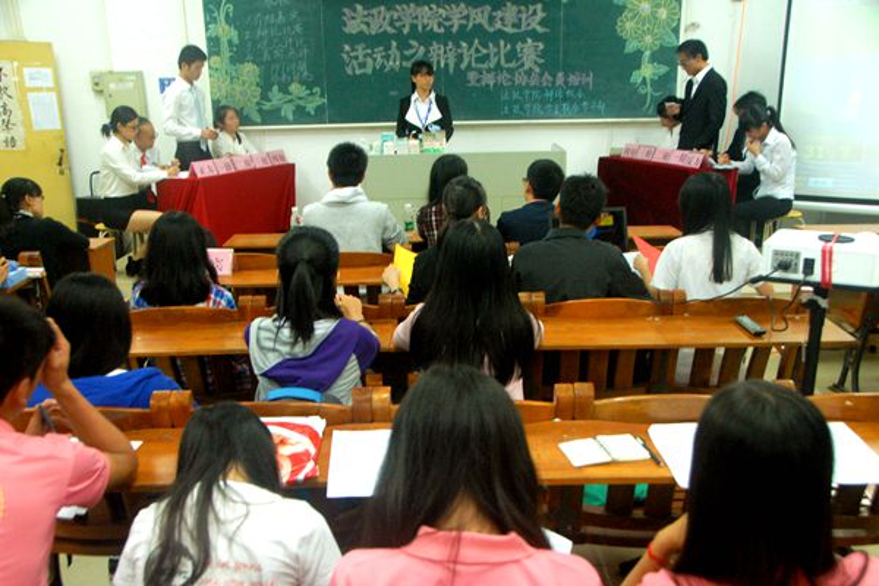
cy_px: 293
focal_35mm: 33
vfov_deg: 40.0
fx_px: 806
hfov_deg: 57.2
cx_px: 440
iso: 1000
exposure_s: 1/15
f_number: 3.8
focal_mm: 22
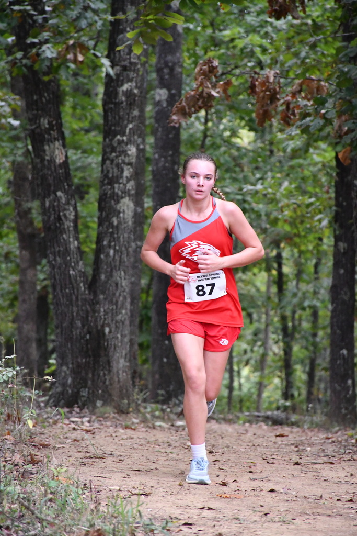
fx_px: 3122
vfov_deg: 9.8
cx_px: 178
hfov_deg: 6.5
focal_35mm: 210
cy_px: 268
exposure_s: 1/500
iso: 7200
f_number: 5.6
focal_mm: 140
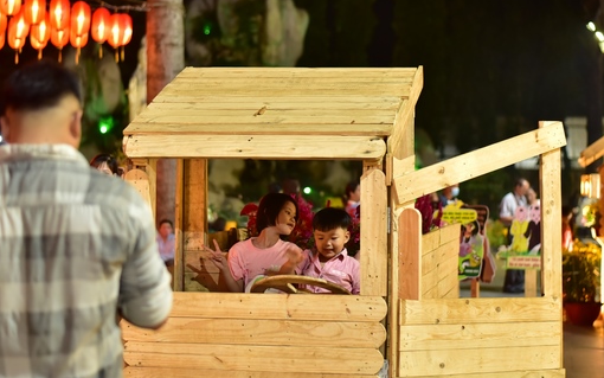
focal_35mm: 65
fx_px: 1070
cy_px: 178
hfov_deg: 31.5
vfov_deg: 20.0
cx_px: 300
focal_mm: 50
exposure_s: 1/80
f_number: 2
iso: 800
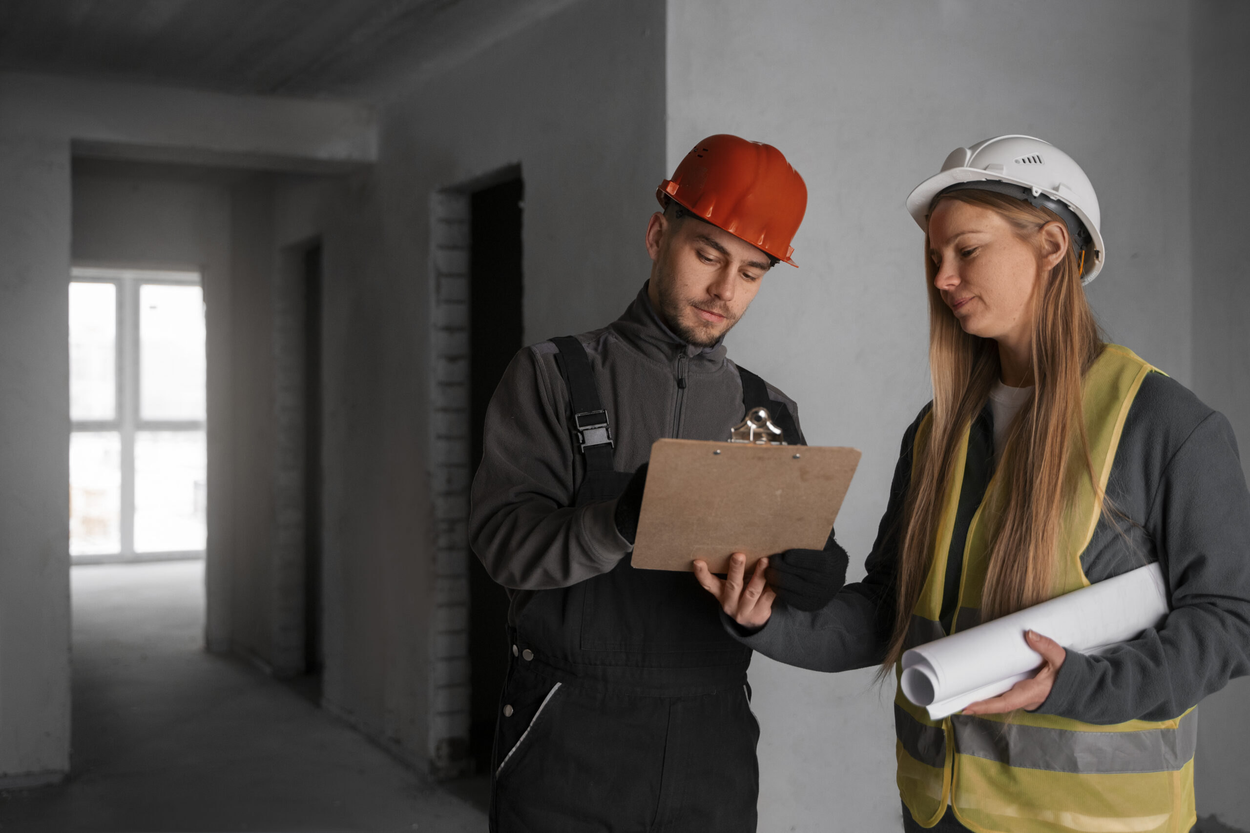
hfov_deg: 47.4
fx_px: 1424
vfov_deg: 32.6
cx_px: 625
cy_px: 416
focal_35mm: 41
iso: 1600
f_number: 2.8
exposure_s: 1/320
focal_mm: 41
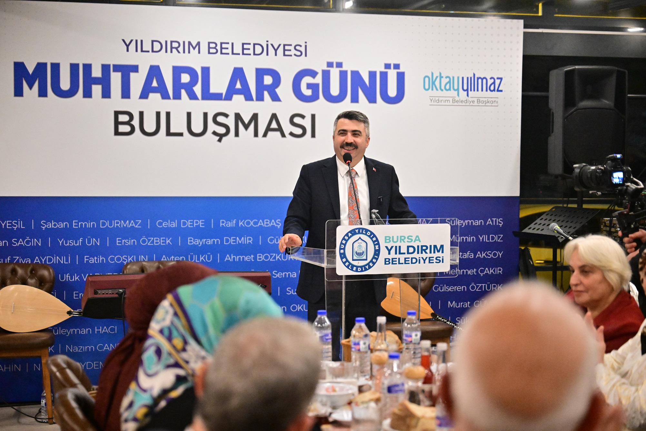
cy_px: 216
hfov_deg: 28.8
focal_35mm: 70
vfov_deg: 19.5
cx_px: 323
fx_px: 1256
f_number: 2.8
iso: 8000
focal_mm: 70
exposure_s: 1/250
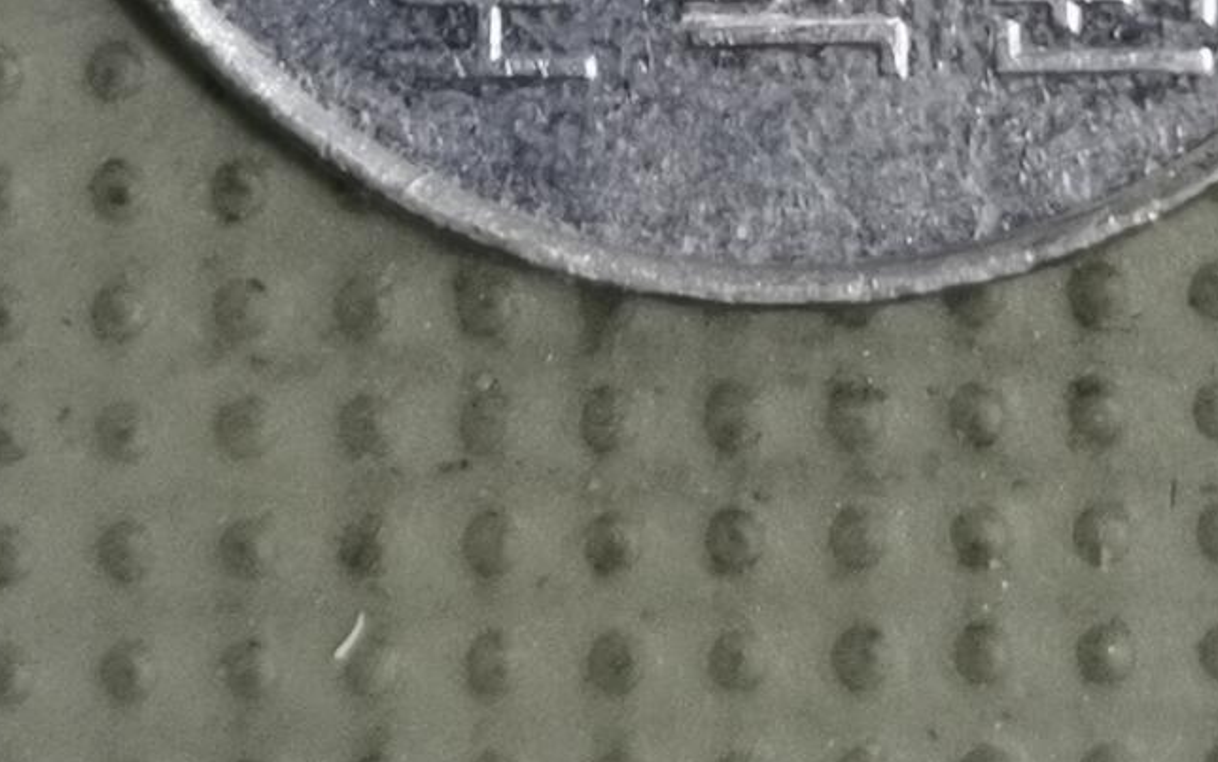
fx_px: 5114
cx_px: 766
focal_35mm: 154
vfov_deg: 8.3
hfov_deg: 13.6
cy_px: -509
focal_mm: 4.75
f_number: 1.8
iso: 500
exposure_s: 1/25.7
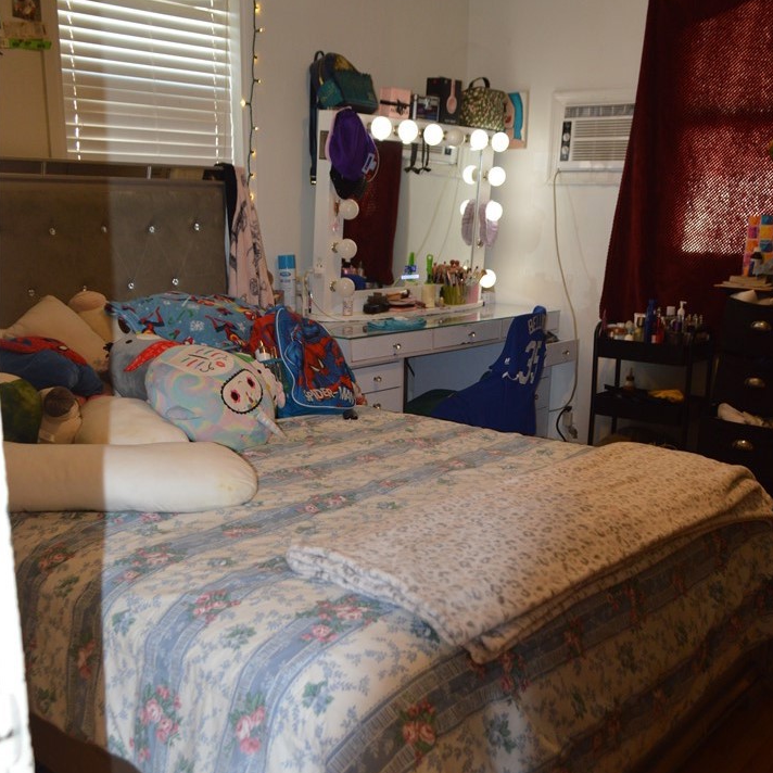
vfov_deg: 47.2
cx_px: 389
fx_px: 884
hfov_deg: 47.2
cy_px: 424
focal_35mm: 35
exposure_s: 1/60
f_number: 3.5
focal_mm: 18
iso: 720
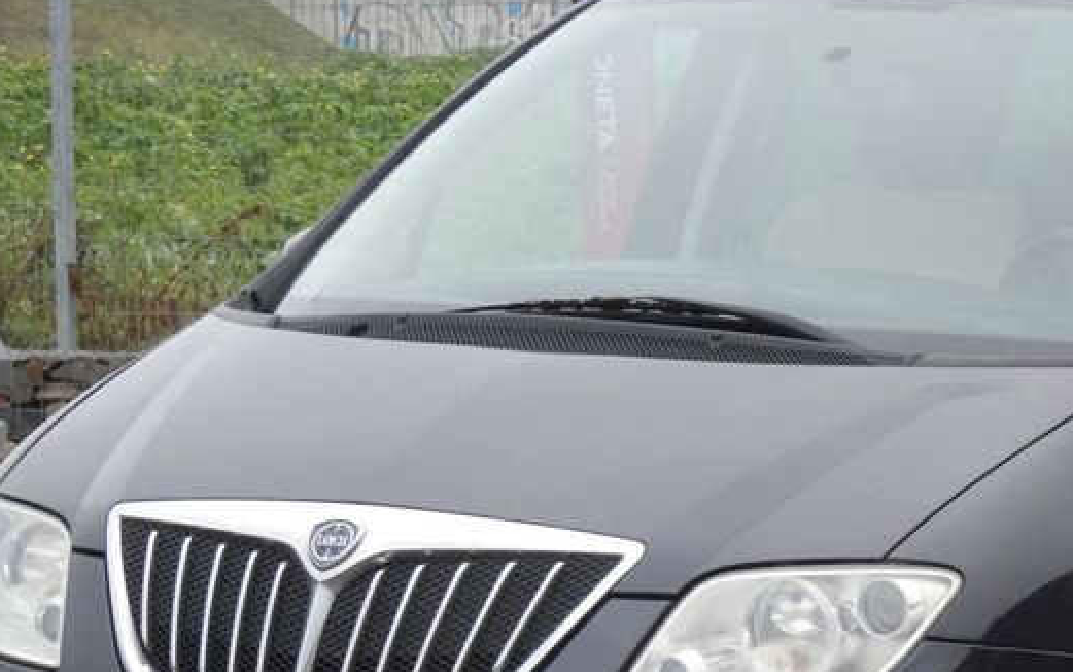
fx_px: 5967
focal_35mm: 204
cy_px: 548
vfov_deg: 6.4
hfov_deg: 10.2
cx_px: 916
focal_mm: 17.5
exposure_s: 1/80
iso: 200
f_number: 5.6
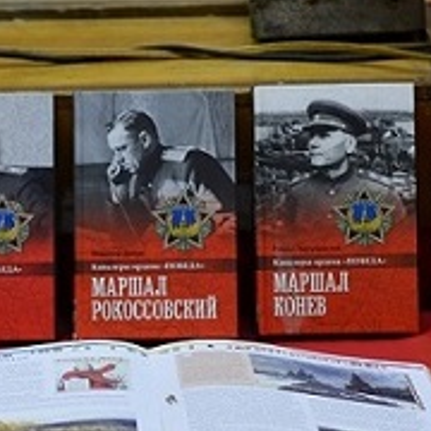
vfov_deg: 10.3
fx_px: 2375
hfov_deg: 10.4
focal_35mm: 169
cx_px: 119
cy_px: 360
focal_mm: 35
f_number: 2
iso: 200
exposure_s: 1/25
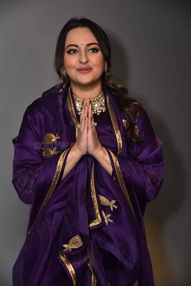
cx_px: 96
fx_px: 676
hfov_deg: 16.1
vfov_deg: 23.9
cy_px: 143
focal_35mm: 85
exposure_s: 1/125
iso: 1600
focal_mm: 85
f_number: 5
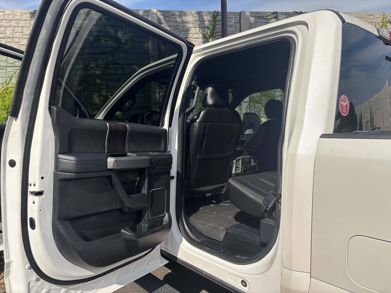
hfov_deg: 67.3
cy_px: 146
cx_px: 196
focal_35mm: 26
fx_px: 294
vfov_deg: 53.1
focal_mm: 5.96
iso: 50
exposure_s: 1/3413
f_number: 1.6
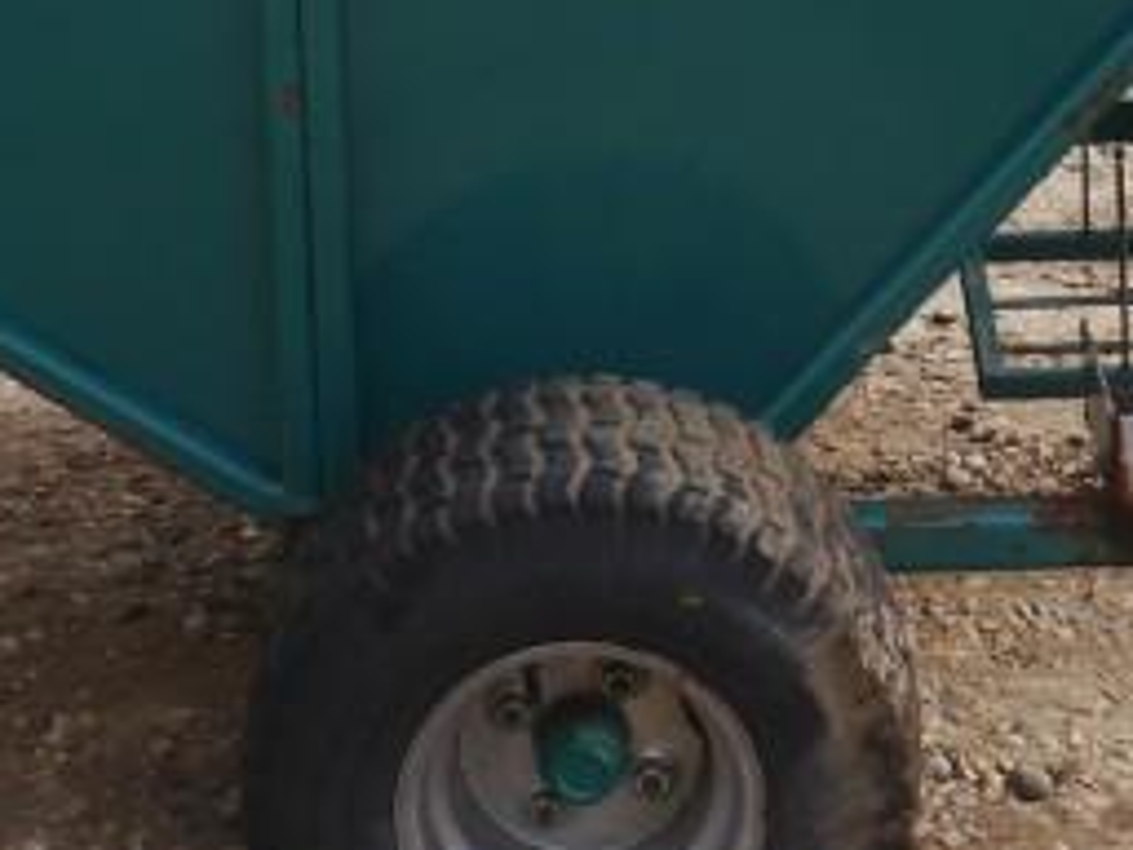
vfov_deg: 10.9
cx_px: 744
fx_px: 4190
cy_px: -642
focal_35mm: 128
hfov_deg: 15.4
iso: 160
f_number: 6.3
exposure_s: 1/200
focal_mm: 16
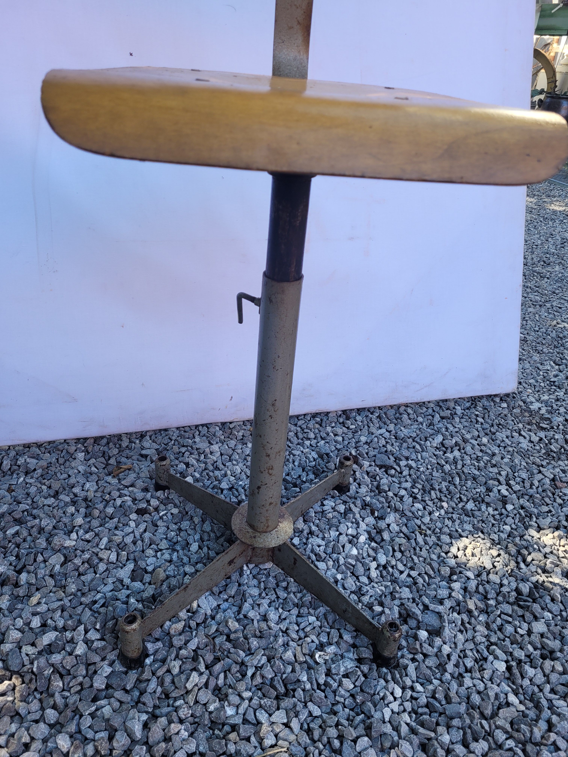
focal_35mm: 26
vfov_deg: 67.3
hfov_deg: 53.1
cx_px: 284
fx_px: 569
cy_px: 378
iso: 40
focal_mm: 5.4
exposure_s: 1/143
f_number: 1.8
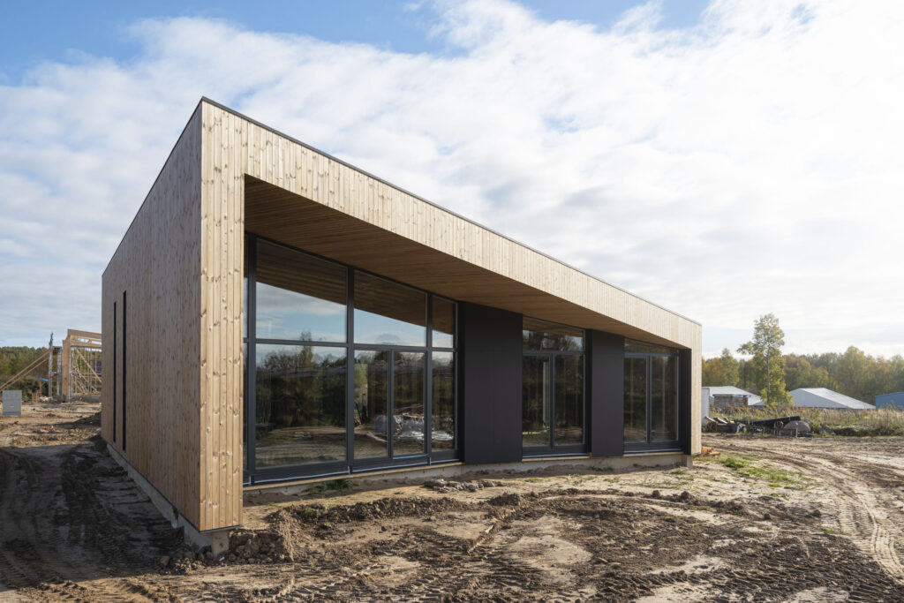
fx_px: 728
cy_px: 302
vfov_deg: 45.0
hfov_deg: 63.7
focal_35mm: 29
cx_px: 452
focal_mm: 29
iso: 100
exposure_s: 1/500
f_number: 8
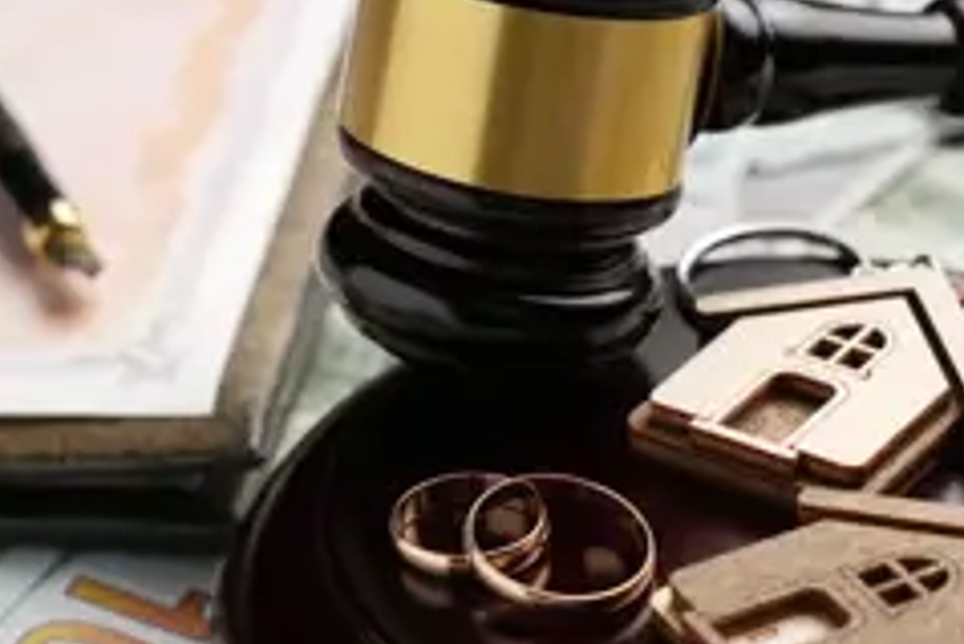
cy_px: 302
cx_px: 320
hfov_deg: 14.3
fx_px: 3831
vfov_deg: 9.6
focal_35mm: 143
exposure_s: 1/125
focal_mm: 75
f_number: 6.3
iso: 200
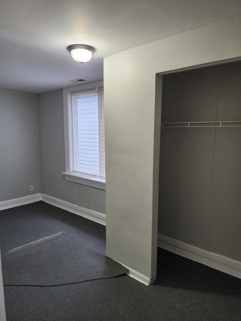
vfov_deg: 73.9
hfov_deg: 58.9
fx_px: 214
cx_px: 120
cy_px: 160
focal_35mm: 23
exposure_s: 1/120
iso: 500
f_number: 1.8
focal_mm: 6.4
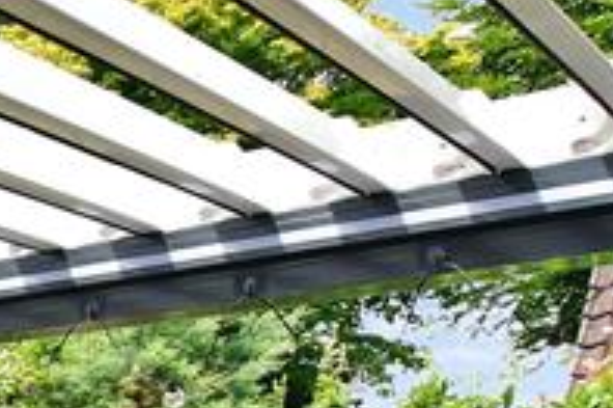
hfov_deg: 16.7
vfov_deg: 16.0
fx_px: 1327
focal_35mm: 78
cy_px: 612
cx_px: -713
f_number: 8
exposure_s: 1/160
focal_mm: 10
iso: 160
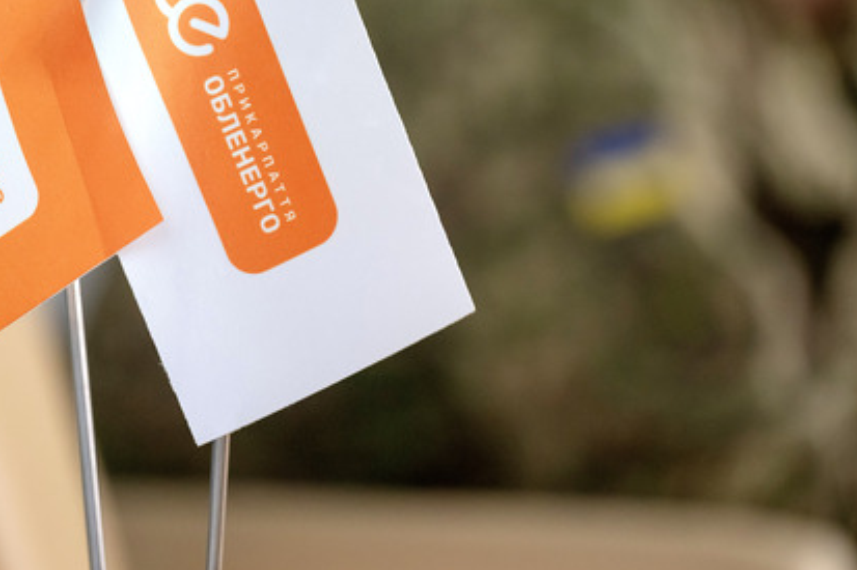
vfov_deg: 4.1
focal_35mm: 335
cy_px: 177
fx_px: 7971
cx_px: 425
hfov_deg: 6.2
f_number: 2.8
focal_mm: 200
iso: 3200
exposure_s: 1/60
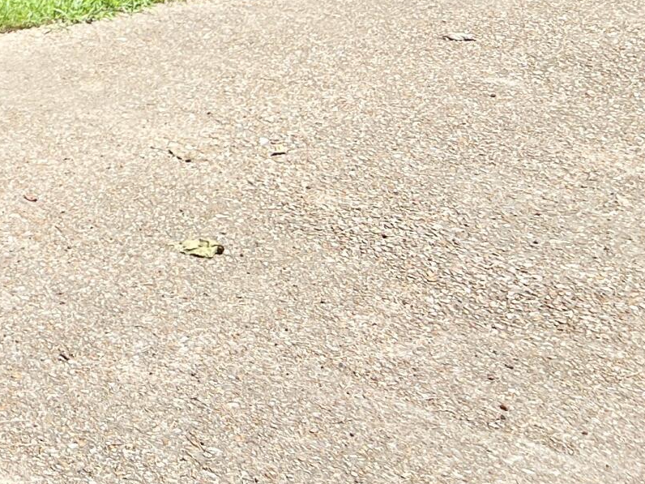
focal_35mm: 98
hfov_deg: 16.7
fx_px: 1826
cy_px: -417
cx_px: -513
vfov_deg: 13.4
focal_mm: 5.7
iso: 50
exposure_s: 1/1395
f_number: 1.5
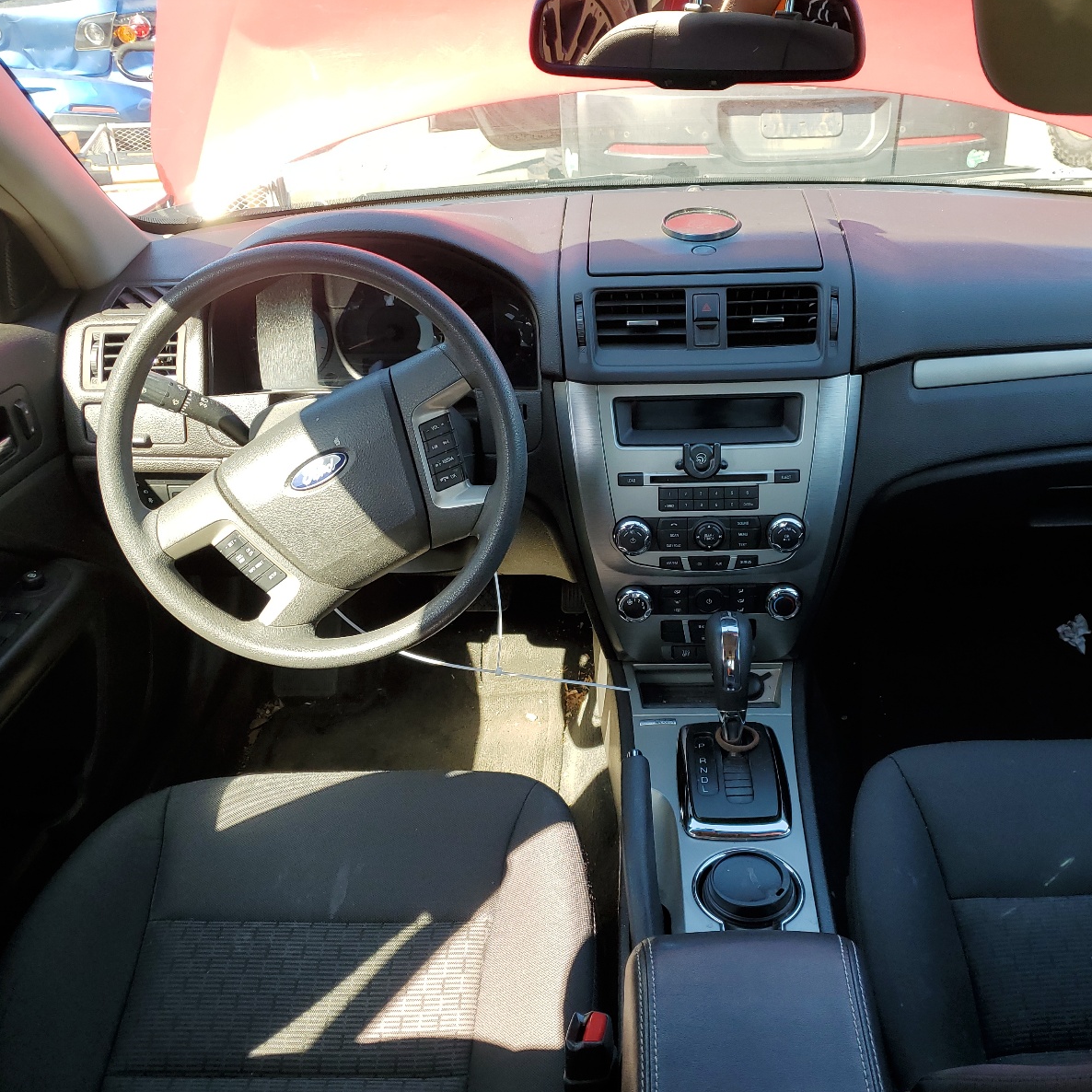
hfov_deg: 52.2
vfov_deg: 52.5
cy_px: 544
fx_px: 1106
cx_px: 648
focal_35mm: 31
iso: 50
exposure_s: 1/278
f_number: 1.5
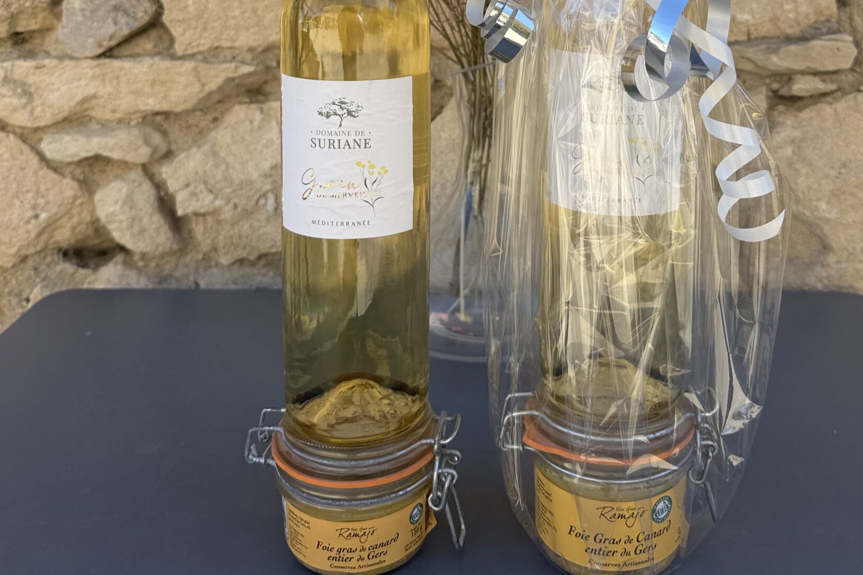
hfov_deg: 49.3
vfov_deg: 31.8
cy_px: 9
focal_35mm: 39
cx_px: 503
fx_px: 935
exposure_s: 1/1553
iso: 80
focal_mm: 6.76
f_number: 1.78
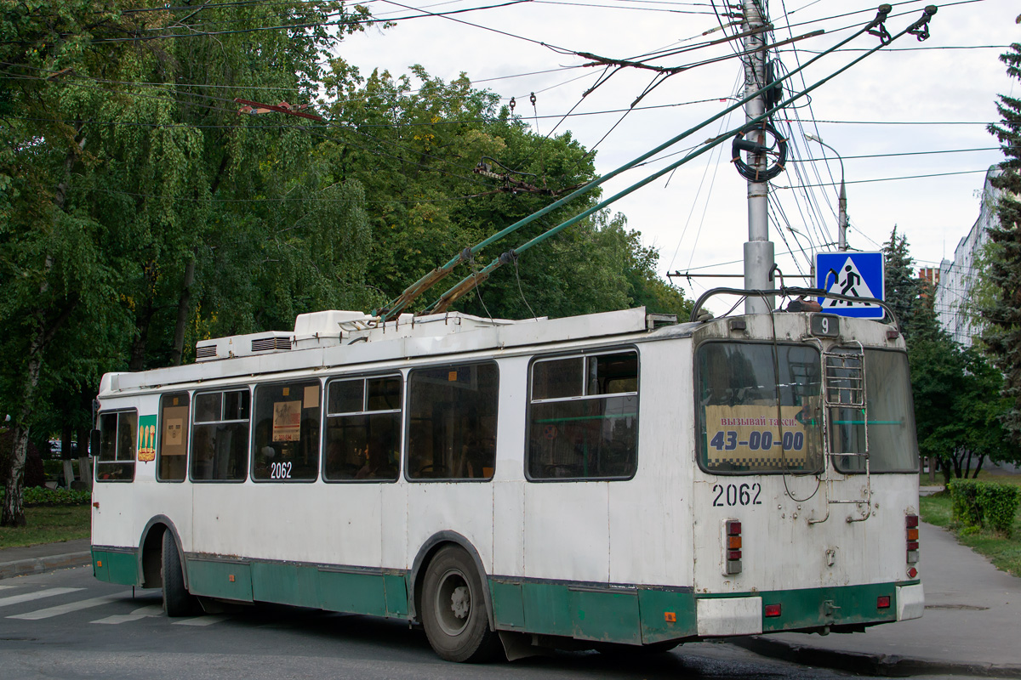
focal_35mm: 52
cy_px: 340
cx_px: 510
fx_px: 1489
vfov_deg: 25.8
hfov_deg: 37.9
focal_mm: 35
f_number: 5.6
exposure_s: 1/640
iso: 400
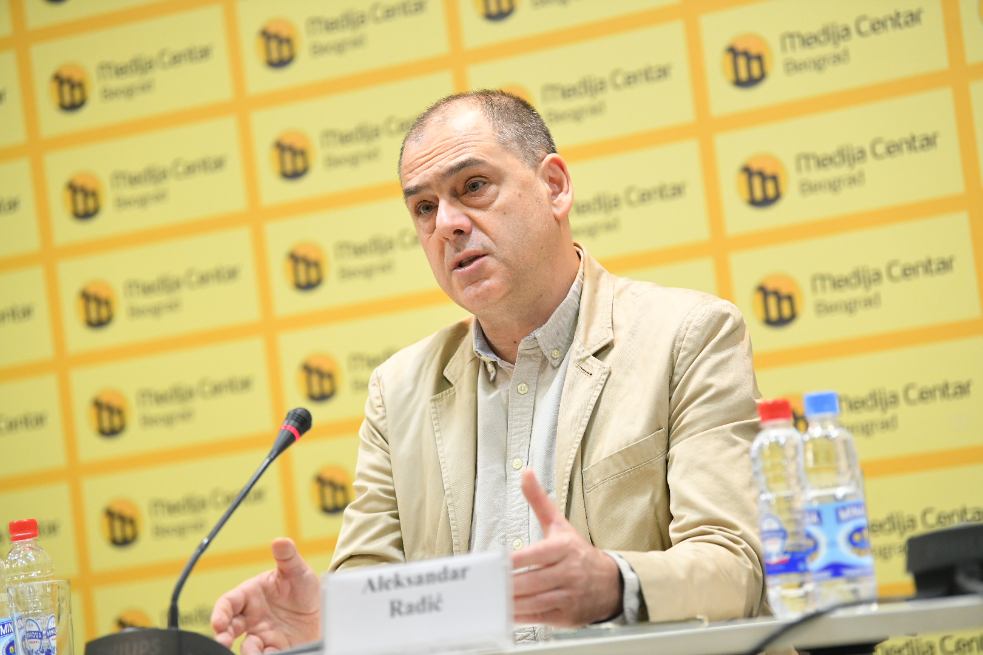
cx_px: 492
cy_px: 328
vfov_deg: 10.2
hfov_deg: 15.2
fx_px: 3686
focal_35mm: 135
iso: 3200
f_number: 3.2
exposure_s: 1/320
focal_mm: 135
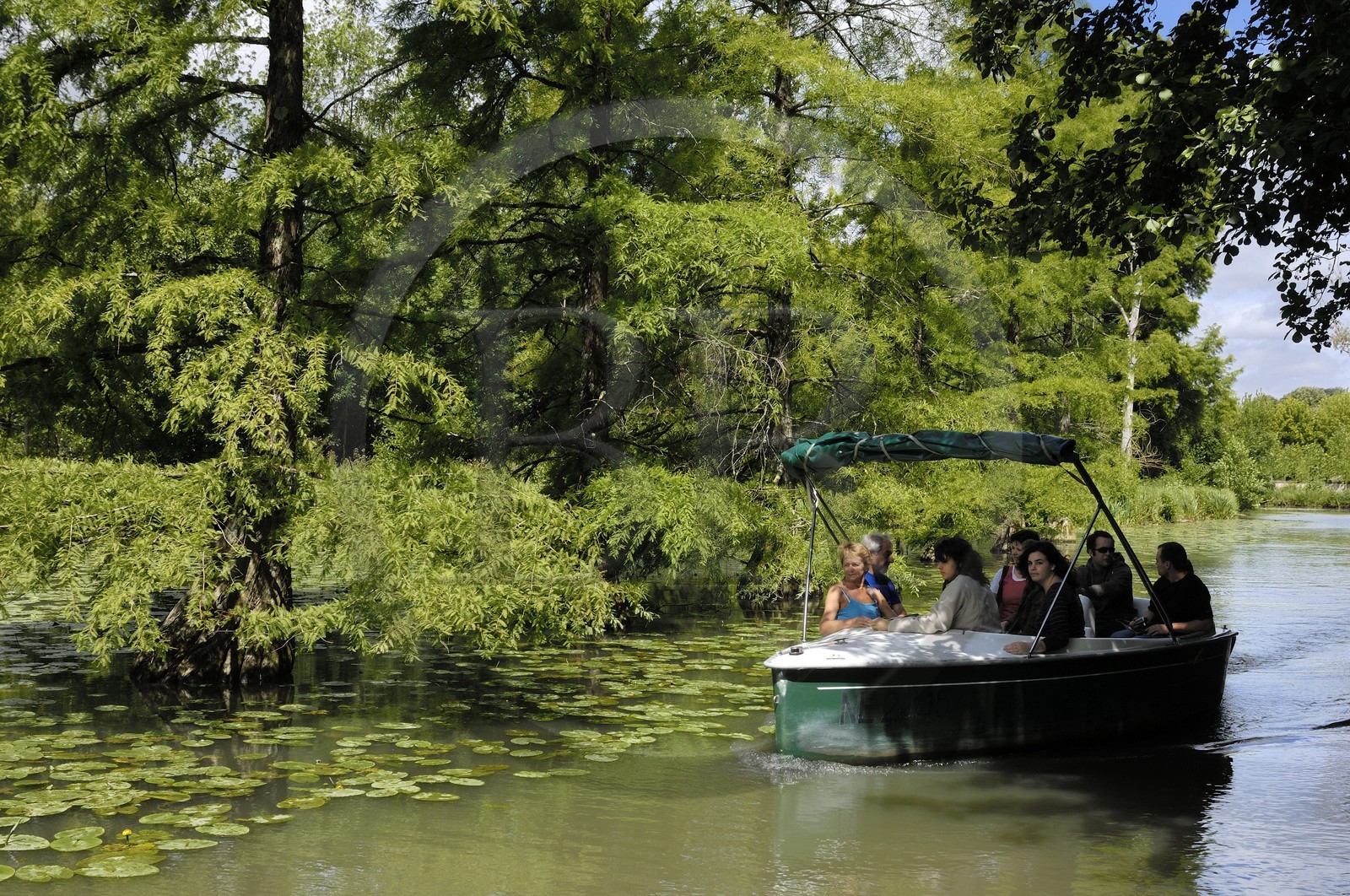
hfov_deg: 46.5
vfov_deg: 31.8
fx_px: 1573
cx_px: 675
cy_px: 448
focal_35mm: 42
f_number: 8.5
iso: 100
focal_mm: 28
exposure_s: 1/160
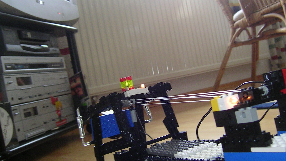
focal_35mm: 47
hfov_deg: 43.7
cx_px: 158
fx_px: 356
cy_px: 85
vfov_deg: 25.4
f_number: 2.8
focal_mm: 5.6
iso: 100
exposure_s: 1/30
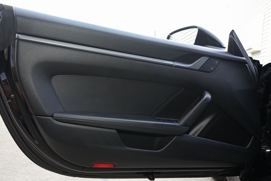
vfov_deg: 43.6
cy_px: 92
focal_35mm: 30
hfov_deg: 61.9
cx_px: 134
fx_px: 226
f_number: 9
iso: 800
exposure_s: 1/100
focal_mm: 29
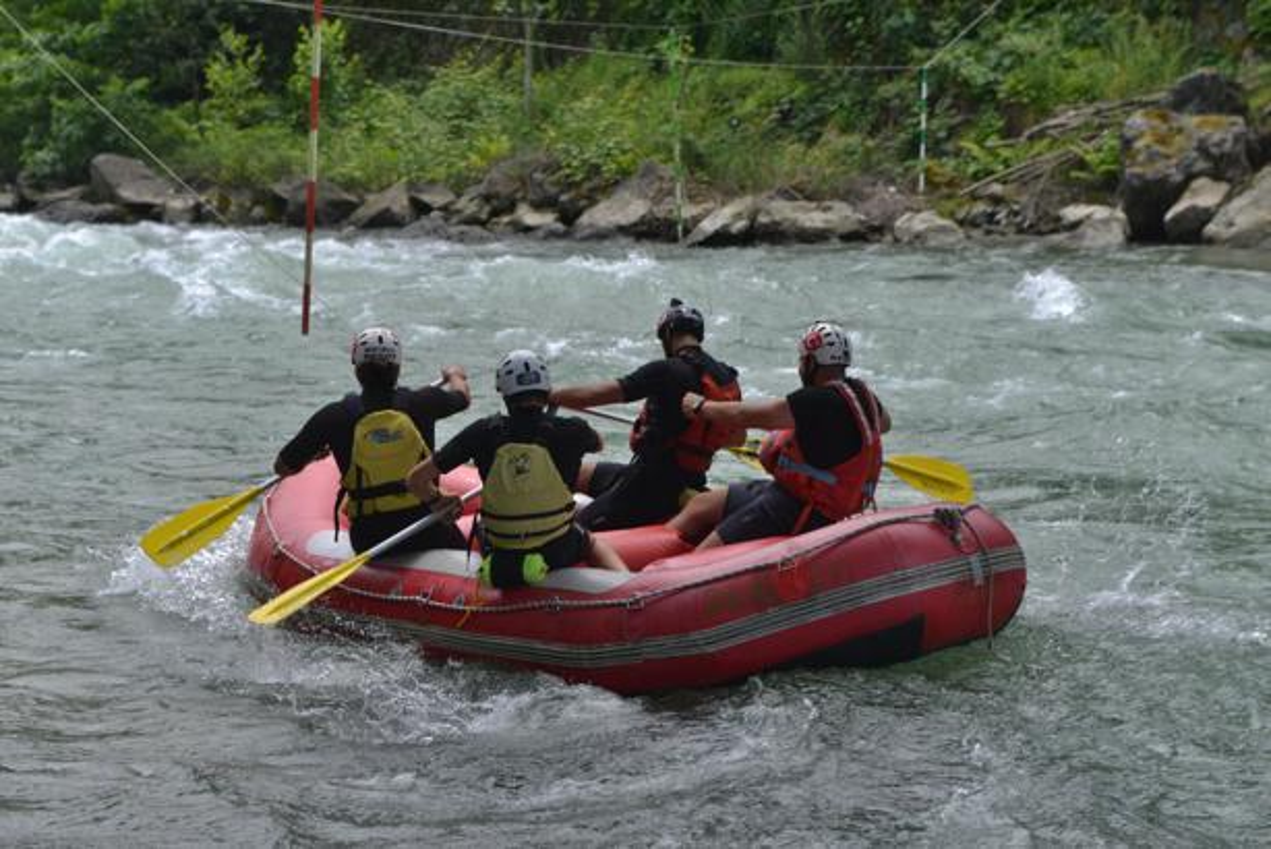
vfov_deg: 19.5
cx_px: 636
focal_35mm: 70
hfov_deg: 28.8
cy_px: 424
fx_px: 2472
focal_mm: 70
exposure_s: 1/400
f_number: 4
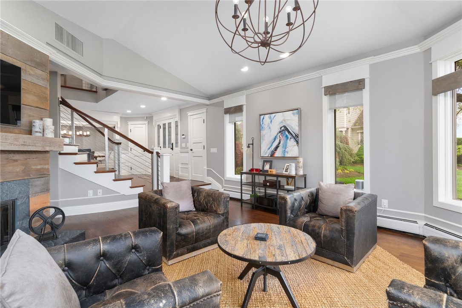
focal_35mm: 17
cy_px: 154
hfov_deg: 93.3
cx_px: 231
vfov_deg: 70.4
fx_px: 218
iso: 1600
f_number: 7.1
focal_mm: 17
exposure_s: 1/100
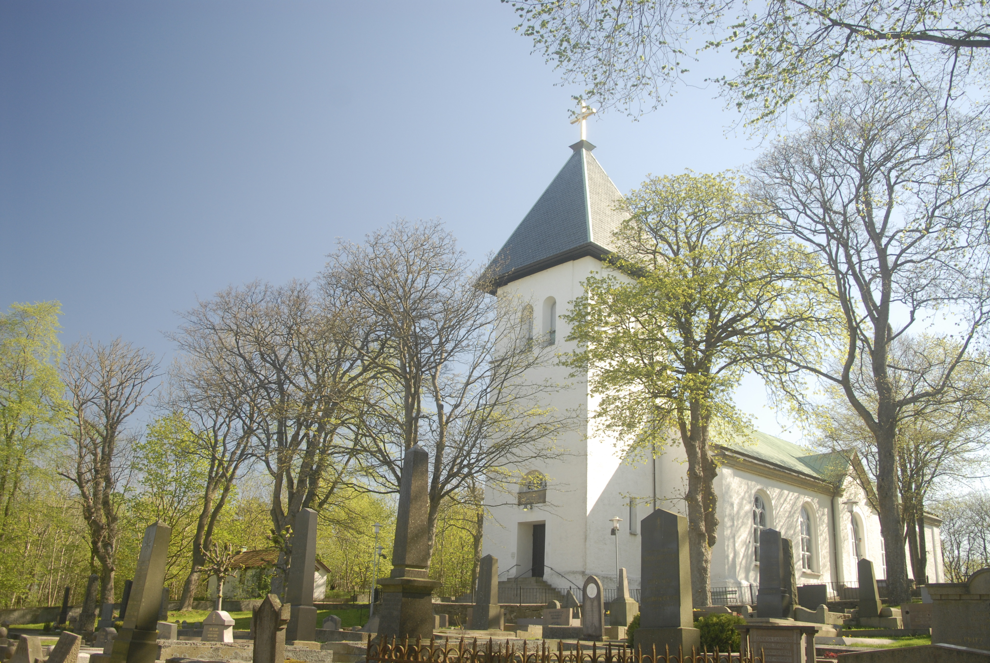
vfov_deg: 43.7
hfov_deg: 61.9
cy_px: 332
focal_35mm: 30
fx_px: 826
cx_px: 495
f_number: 5.6
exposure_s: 1/90
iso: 200
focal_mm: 20
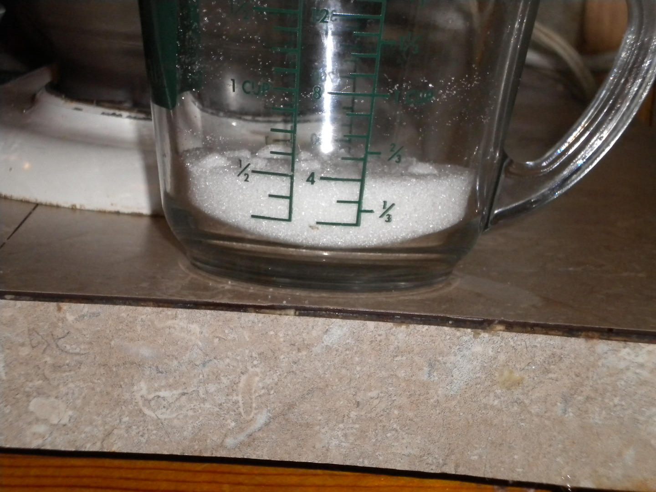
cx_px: 328
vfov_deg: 14.1
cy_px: 246
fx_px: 1990
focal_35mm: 105
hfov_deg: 18.7
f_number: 5.9
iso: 400
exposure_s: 1/60
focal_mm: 18.9
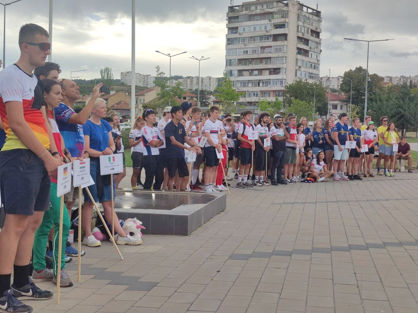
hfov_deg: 39.7
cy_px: 156
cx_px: 209
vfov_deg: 30.3
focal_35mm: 48
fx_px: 580
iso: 50
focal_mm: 6.72
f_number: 1.69
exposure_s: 1/790
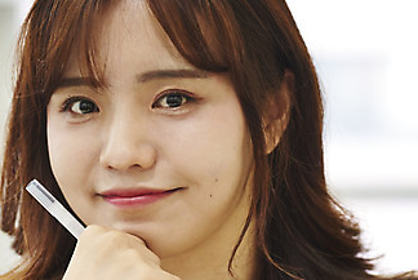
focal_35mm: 157
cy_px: 174
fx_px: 1825
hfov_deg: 13.0
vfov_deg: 8.8
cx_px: 146
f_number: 2.8
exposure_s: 1/80
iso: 1000
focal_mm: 85
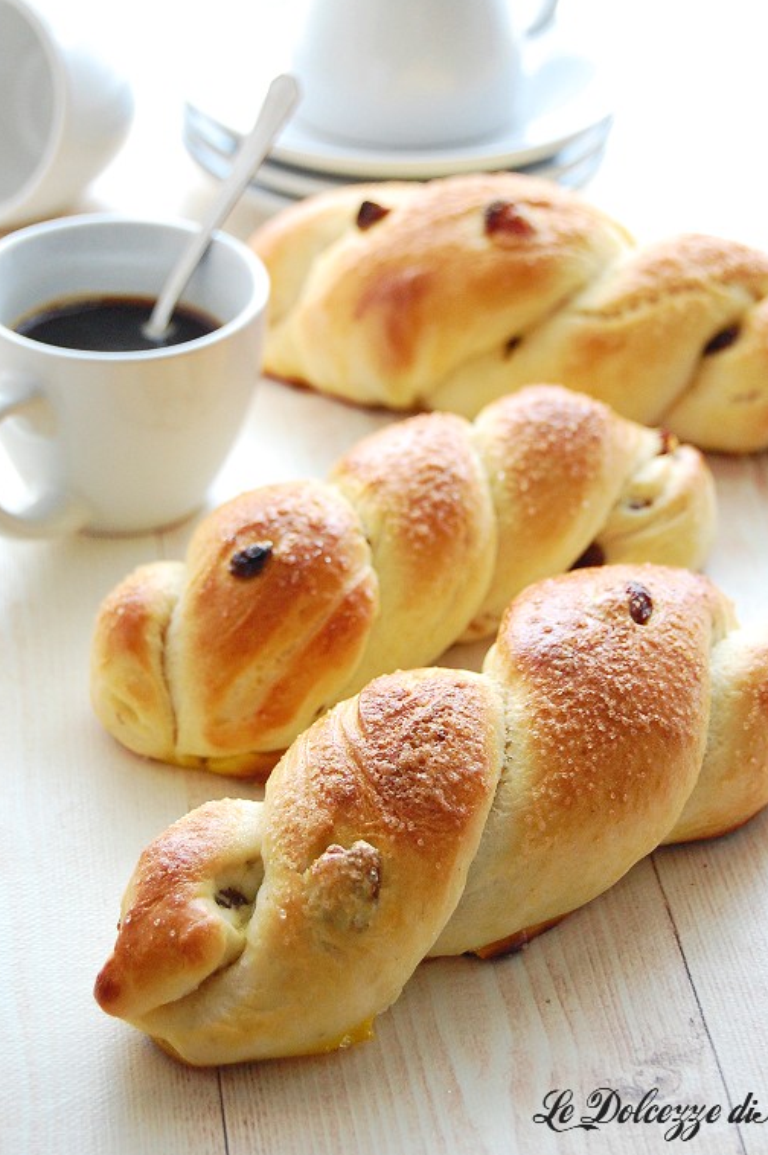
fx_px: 2917
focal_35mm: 91
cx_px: 426
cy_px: 428
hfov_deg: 15.0
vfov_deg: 22.3
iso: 800
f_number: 5.3
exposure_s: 1/25
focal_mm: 46
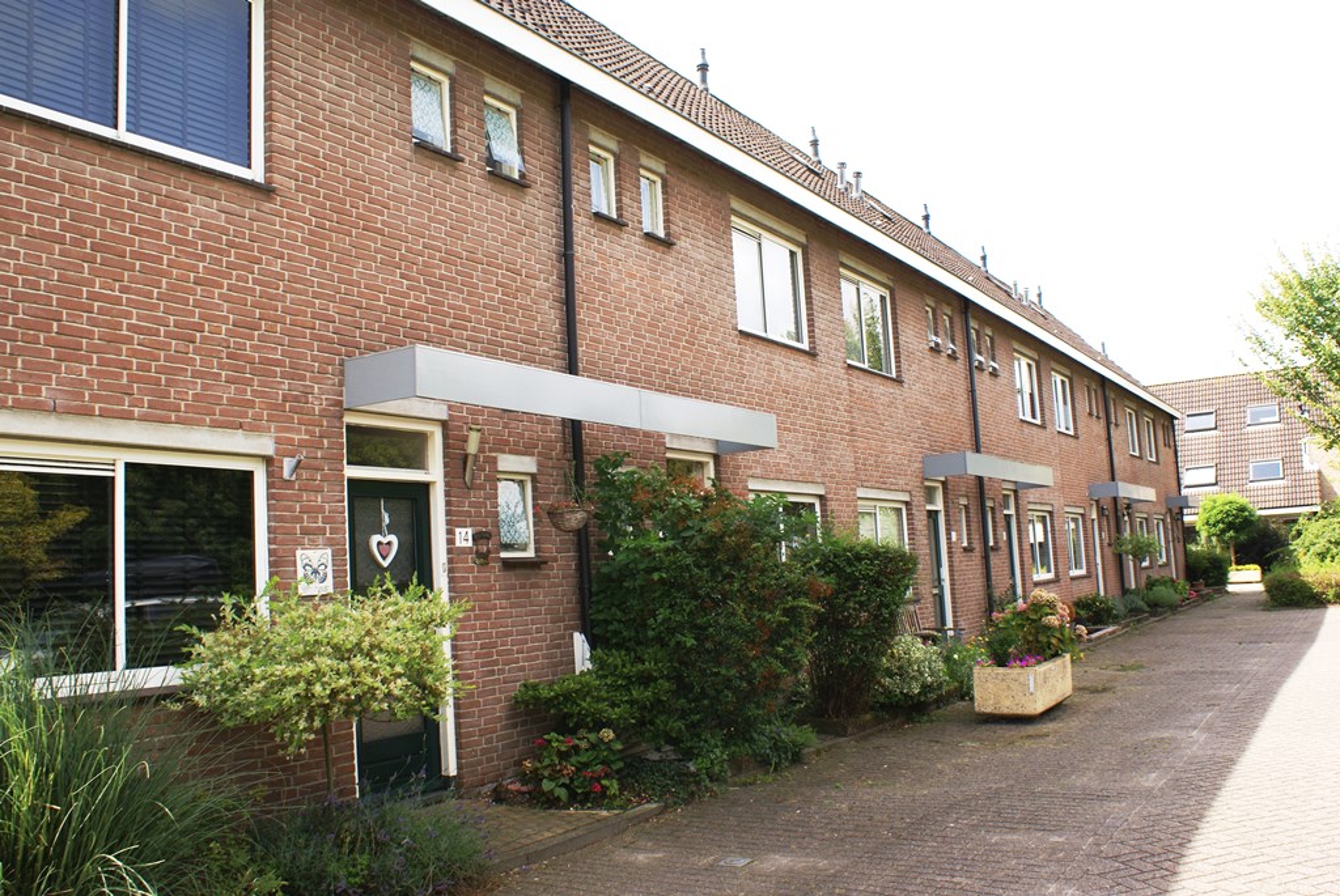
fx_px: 1118
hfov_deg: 61.9
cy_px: 448
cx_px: 670
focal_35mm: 30
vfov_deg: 43.7
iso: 100
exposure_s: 1/100
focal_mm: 20
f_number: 10
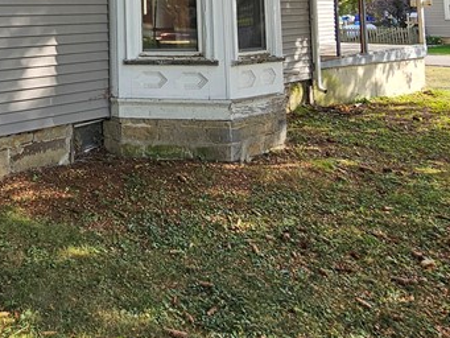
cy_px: -49
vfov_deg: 31.8
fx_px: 507
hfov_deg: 44.9
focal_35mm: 39
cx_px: 75
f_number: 2.2
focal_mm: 2.2
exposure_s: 1/484
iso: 50
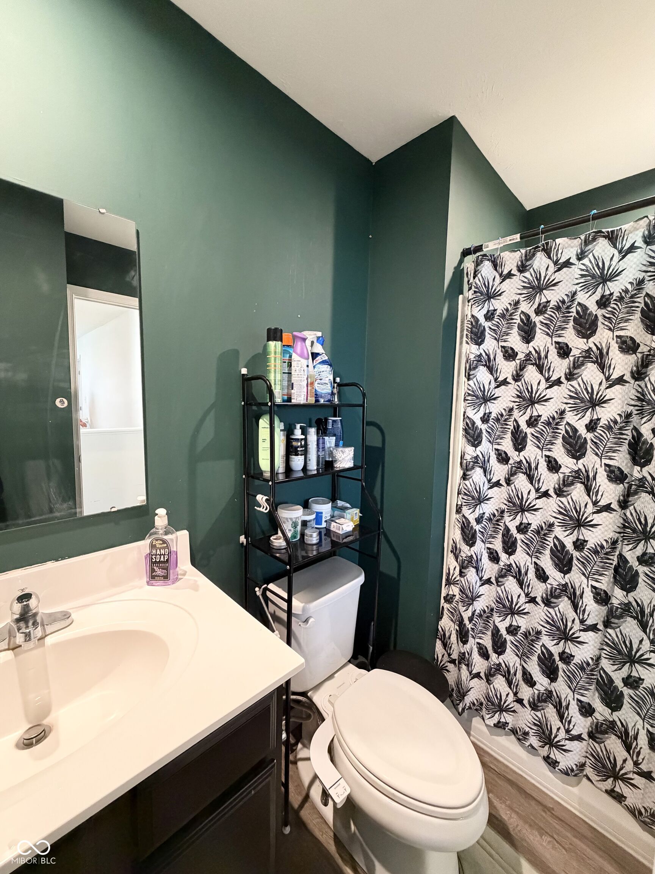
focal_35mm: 14
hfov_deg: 85.7
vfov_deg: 102.1
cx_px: 328
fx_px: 353
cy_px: 437
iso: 640
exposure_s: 1/60
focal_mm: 2.22
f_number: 2.2
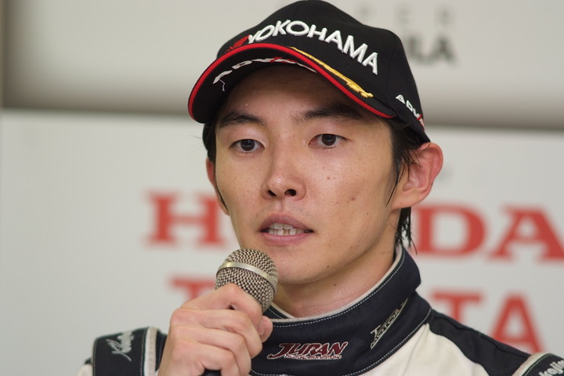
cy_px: 188
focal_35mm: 270
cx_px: 282
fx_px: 4230
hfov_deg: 7.6
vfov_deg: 5.1
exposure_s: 1/125
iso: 400
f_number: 2.8
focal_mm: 180
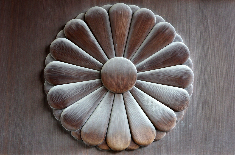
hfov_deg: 19.5
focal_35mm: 105
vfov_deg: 13.0
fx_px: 684
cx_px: 118
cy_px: 78
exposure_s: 1/125
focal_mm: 70
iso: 400
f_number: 4
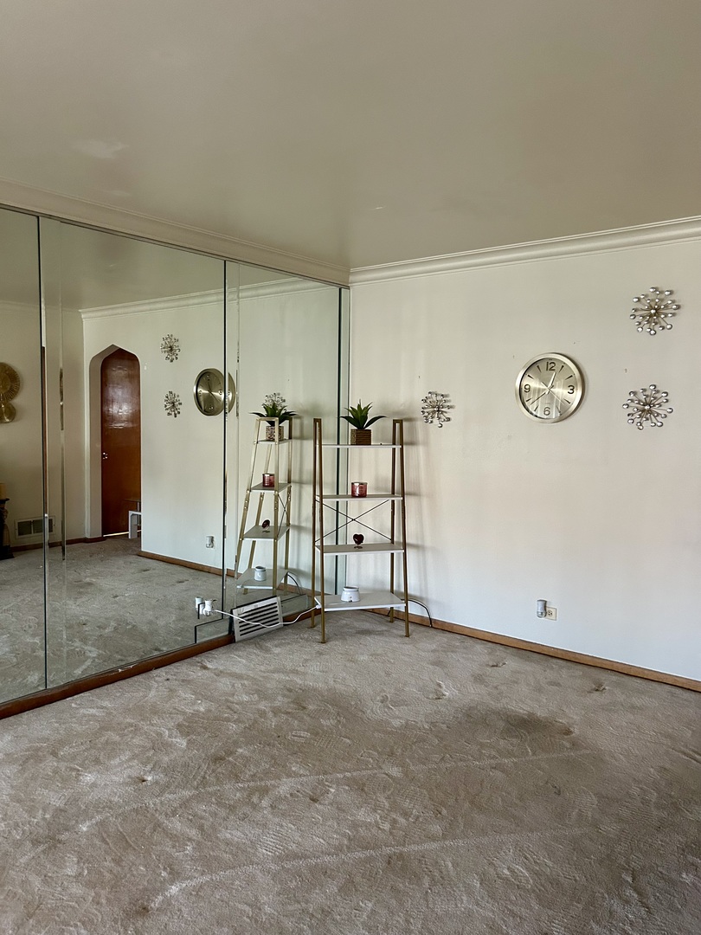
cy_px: 468
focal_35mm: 26
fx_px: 702
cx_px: 350
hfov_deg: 53.1
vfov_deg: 67.3
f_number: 1.5
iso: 400
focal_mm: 5.7
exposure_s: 1/40
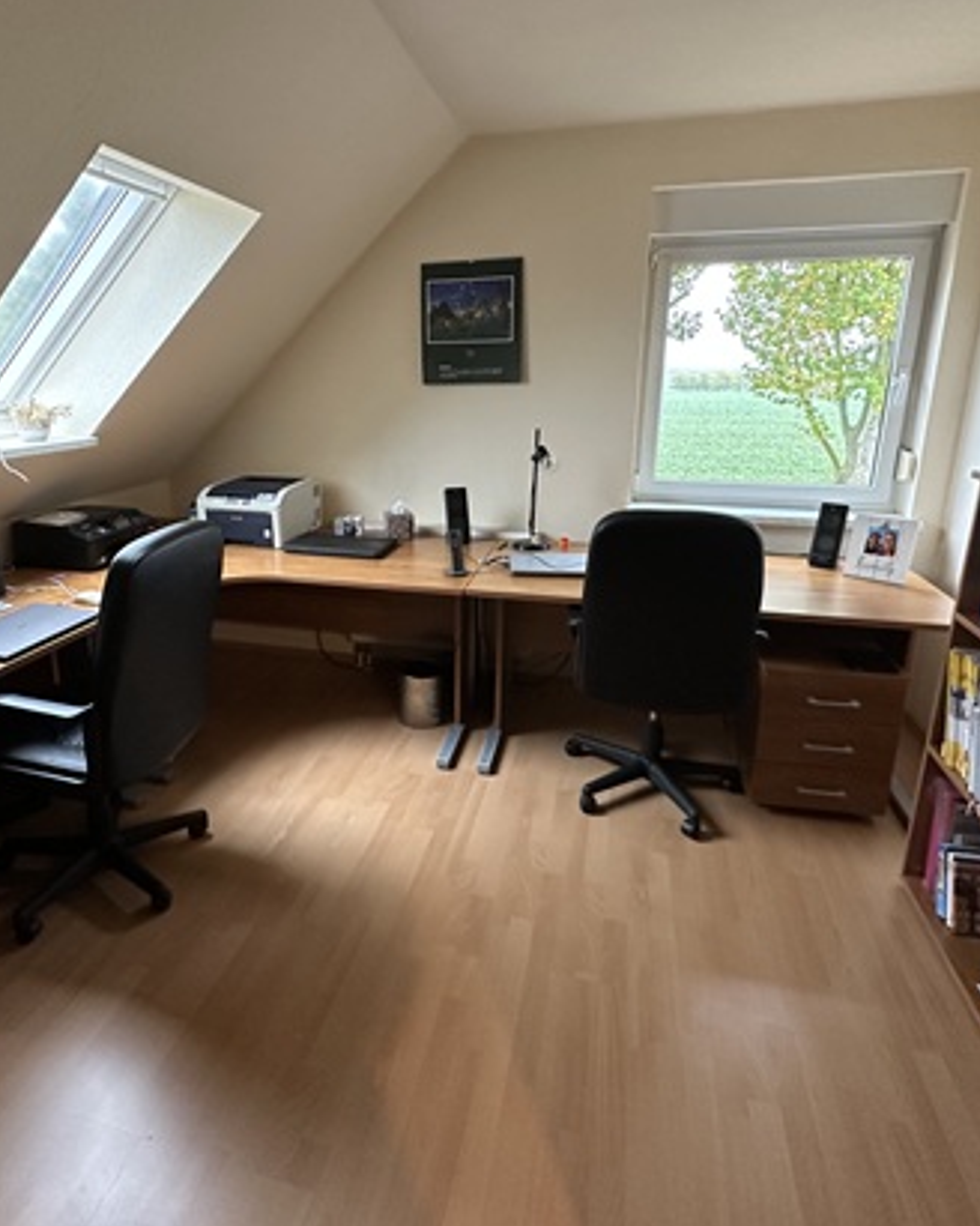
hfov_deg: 67.8
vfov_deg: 80.2
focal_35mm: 20
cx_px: 424
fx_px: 725
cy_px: 559
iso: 400
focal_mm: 2.22
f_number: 2.2
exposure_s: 1/60
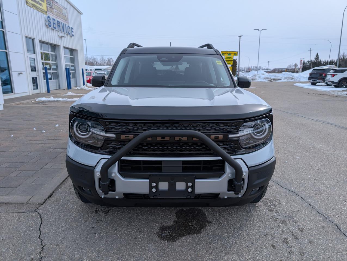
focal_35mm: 24
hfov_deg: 71.5
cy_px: 130
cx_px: 174
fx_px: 241
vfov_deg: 56.9
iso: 22
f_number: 1.68
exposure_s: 1/1764
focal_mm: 6.9
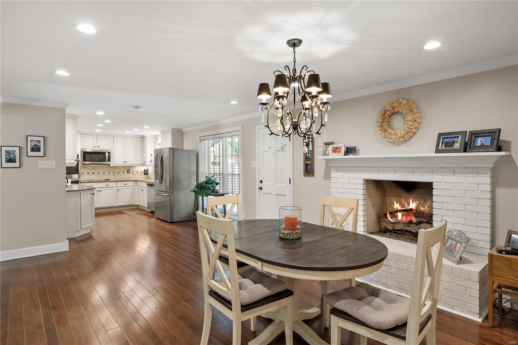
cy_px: 172
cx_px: 259
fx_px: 259
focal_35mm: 18
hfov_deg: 90.0
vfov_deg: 67.4
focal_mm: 9
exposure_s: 1/2
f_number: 6.3
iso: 400
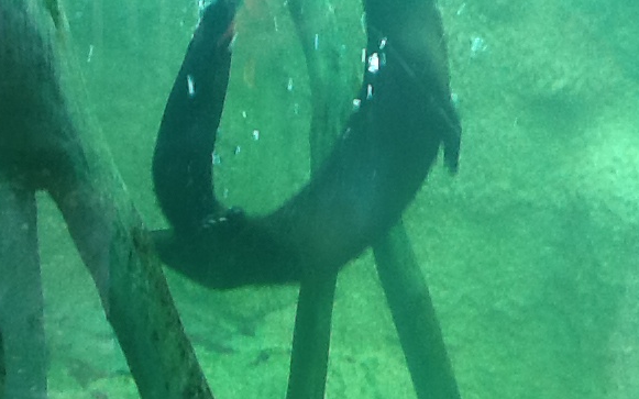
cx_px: 389
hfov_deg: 36.1
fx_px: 975
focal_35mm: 56
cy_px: 130
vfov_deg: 23.0
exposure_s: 1/40
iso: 80
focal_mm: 2.03
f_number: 2.4
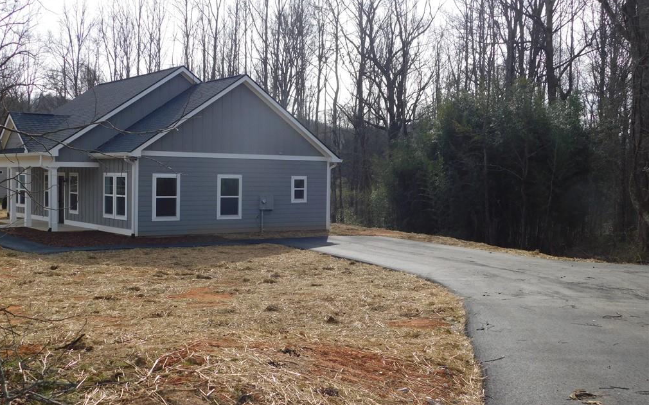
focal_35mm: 43
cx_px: 321
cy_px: 201
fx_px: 760
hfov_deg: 46.2
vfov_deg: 29.9
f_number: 3.6
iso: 125
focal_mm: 7.1
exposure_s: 1/1000
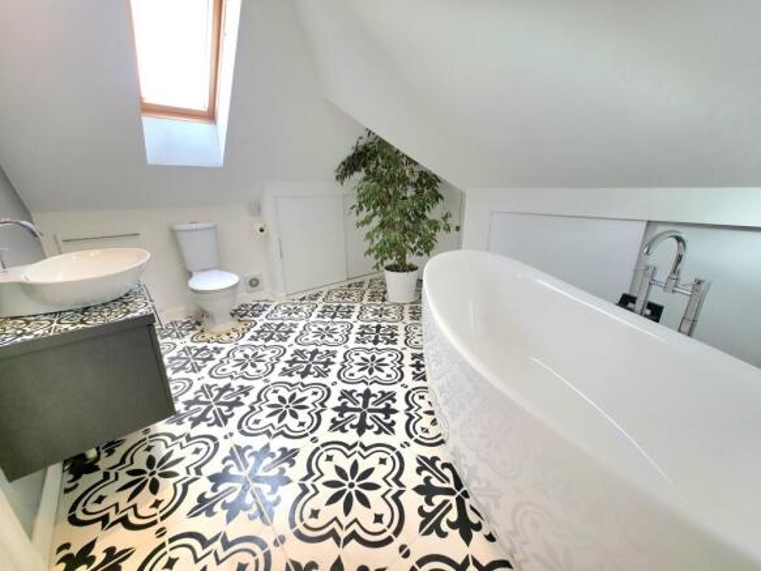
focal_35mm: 13
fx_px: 286
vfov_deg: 89.9
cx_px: 380
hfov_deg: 106.2
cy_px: 286
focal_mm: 2.2
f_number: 1.9
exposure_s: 1/101
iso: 40
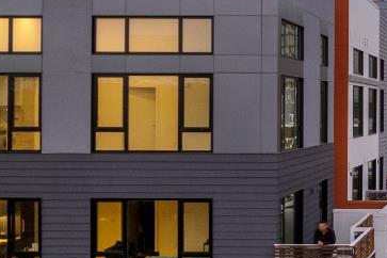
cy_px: 234
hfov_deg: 20.1
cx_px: 535
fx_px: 978
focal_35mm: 91
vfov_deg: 14.9
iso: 190
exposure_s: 1/15
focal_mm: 8.38
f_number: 2.8
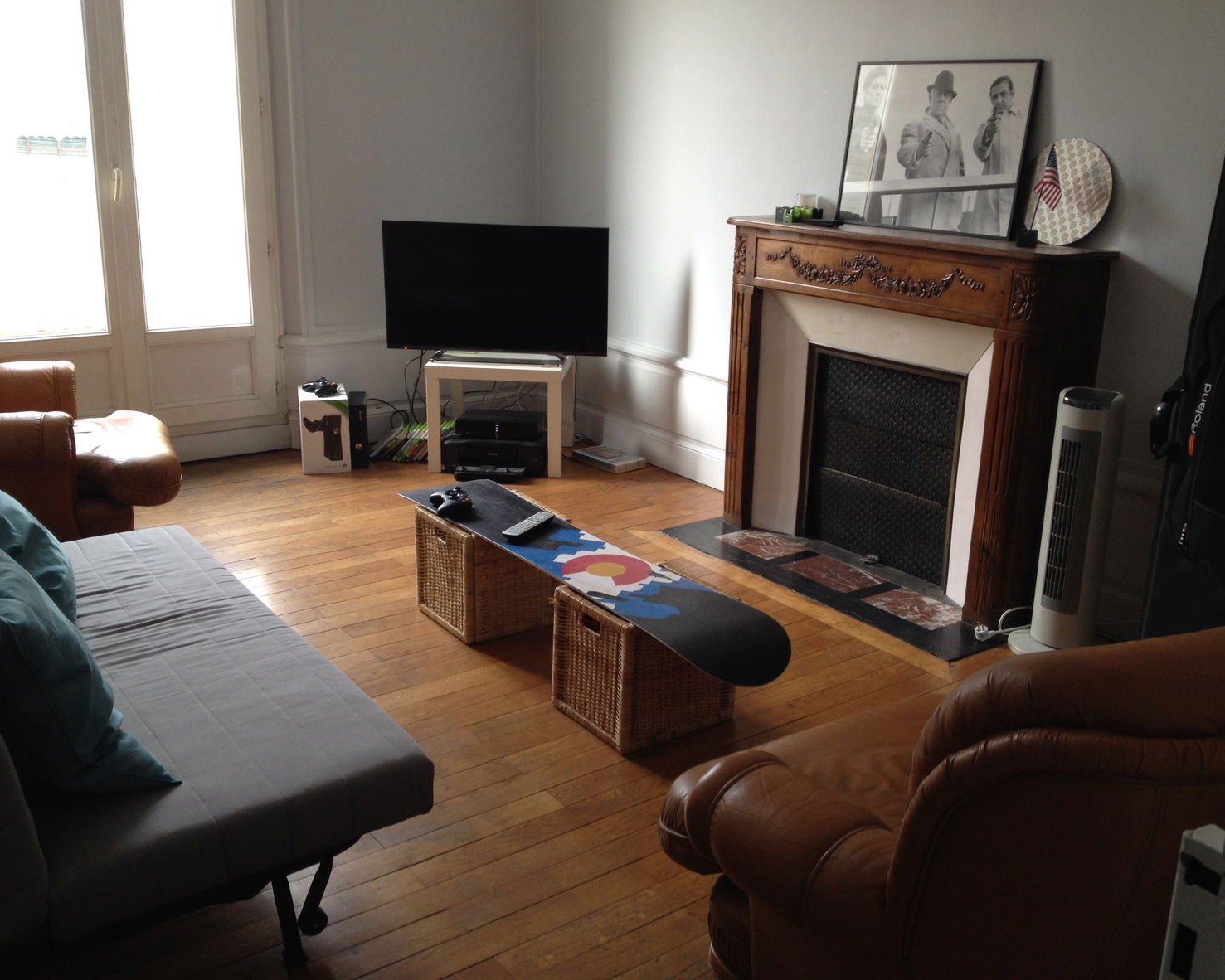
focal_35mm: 37
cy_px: 483
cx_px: 633
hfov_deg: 49.1
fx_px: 1342
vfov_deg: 40.1
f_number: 2.4
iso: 64
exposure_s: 1/20
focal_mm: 4.28
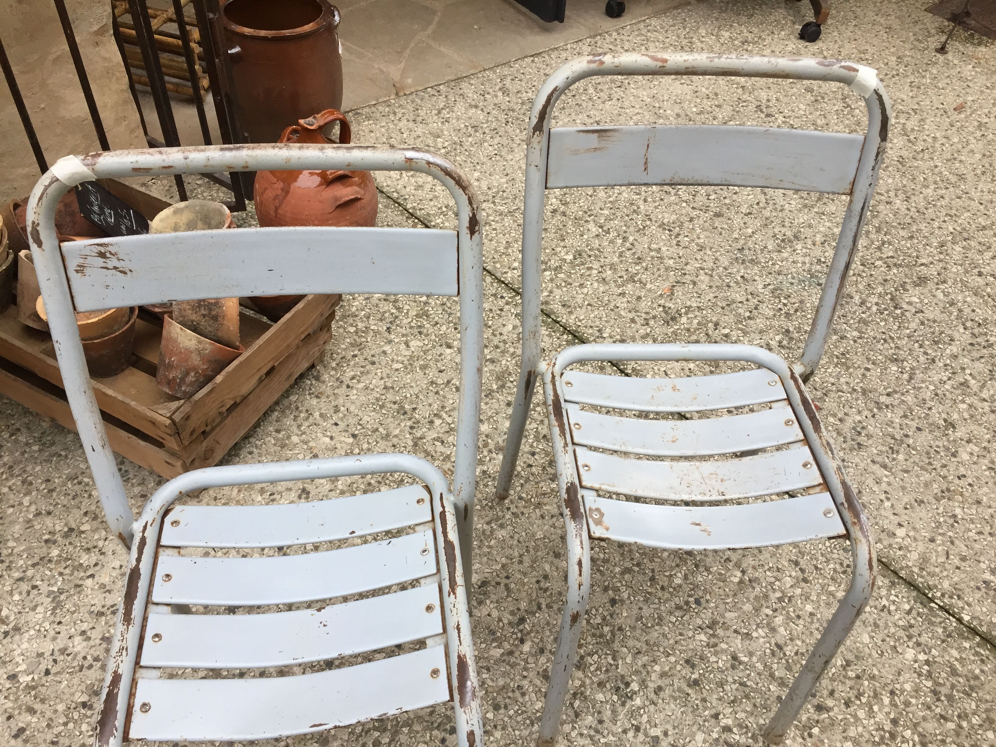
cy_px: 374
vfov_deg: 48.2
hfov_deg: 61.7
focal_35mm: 29
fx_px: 834
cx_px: 498
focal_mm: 4.15
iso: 32
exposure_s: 1/33
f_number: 2.2
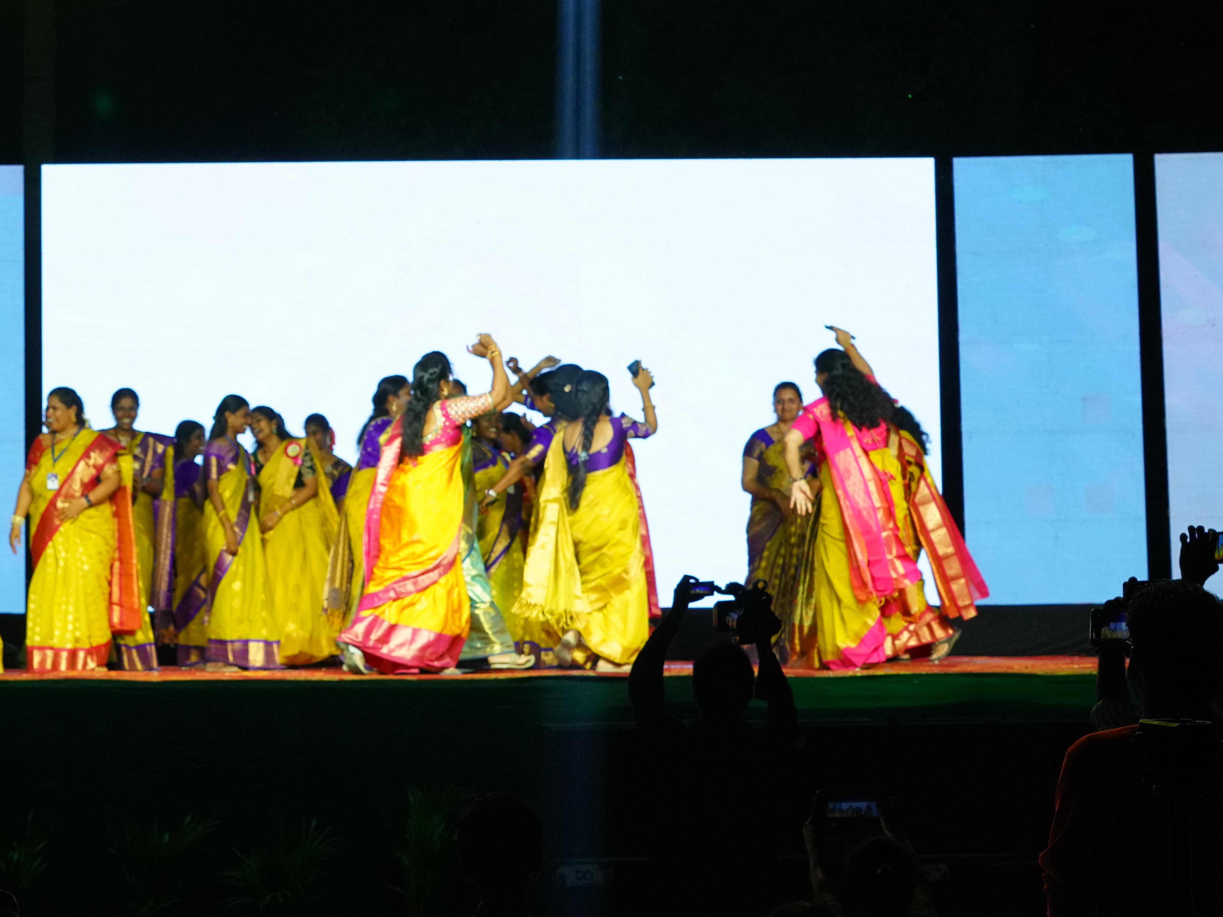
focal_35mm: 95
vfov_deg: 15.6
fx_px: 3356
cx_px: 195
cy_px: 389
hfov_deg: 20.4
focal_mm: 57
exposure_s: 1/200
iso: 2500
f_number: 9
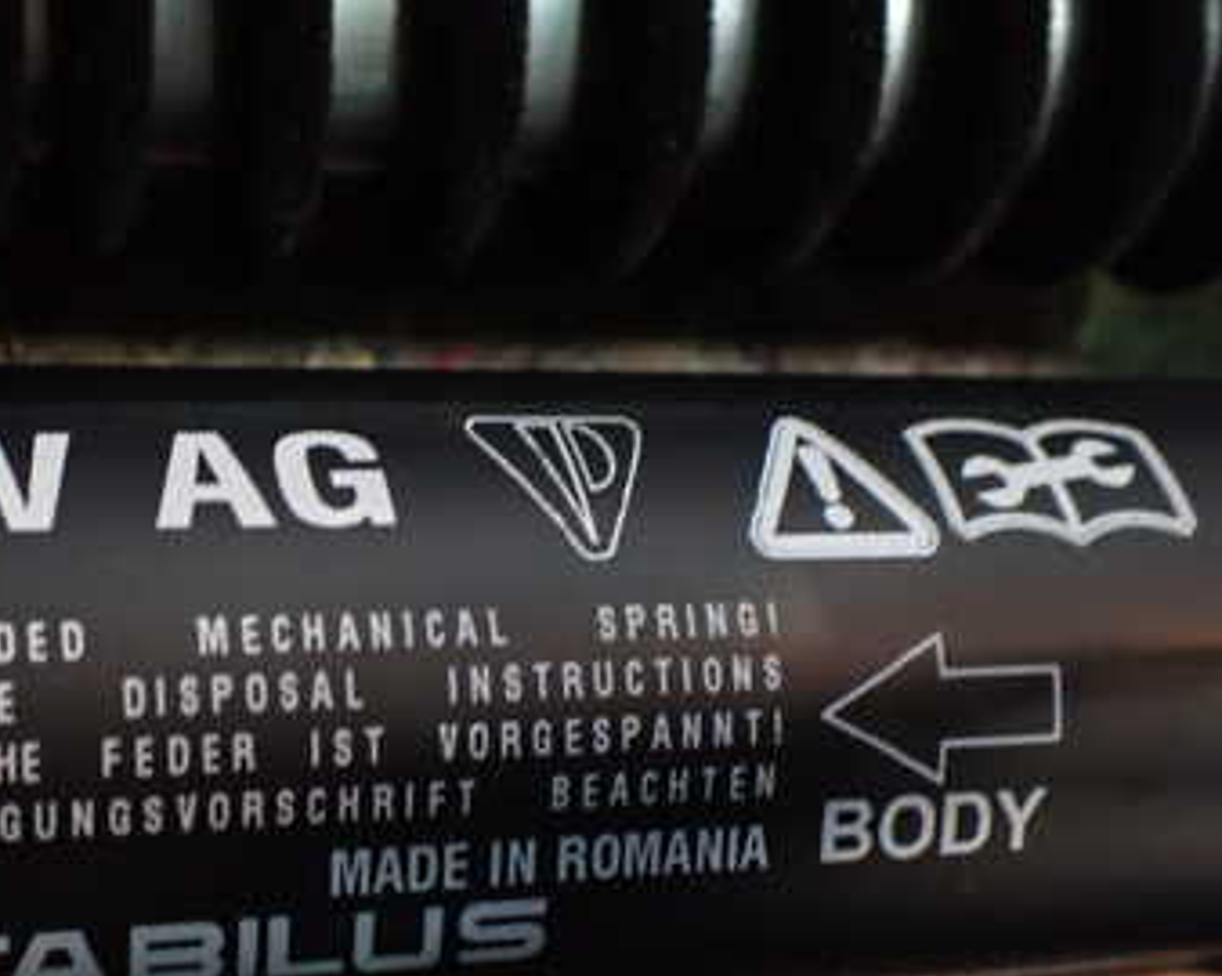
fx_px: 1880
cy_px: 636
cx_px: 228
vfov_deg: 29.0
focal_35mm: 52
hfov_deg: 34.8
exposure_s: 1/30
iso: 1000
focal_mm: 5.4
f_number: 2.3
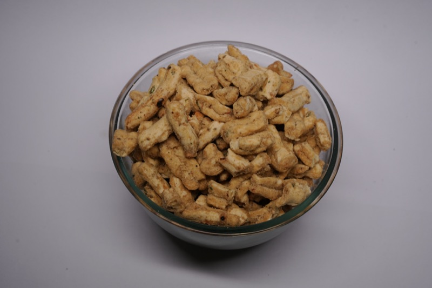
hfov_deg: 36.3
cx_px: 216
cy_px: 144
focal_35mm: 55
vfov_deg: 24.6
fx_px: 660
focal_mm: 55
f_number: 9
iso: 640
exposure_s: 1/200
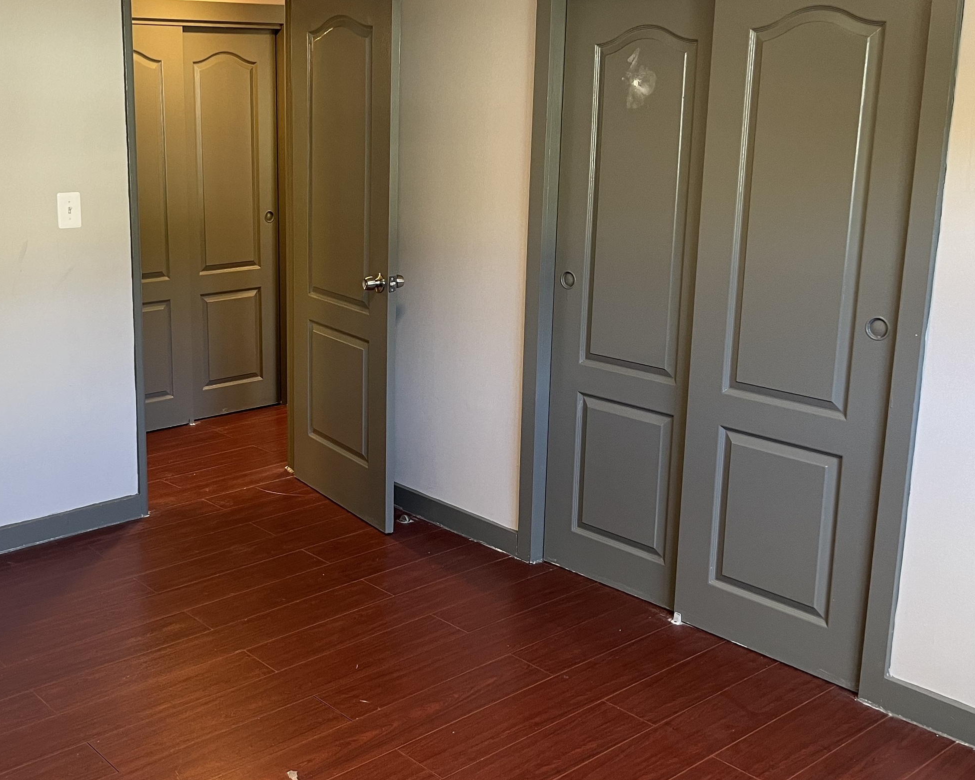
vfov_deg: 37.3
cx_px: 292
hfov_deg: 44.8
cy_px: 335
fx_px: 1154
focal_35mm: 40
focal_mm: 5.1
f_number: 1.6
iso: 160
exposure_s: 1/60
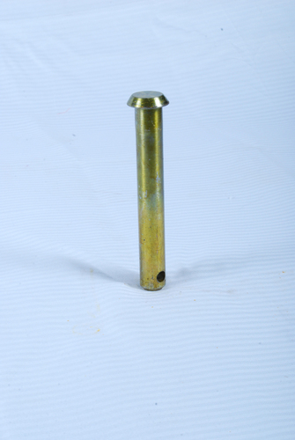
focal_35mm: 82
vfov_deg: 24.6
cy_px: 220
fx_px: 1010
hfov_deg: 16.6
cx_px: 148
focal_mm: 55
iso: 400
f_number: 20
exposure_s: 1/160
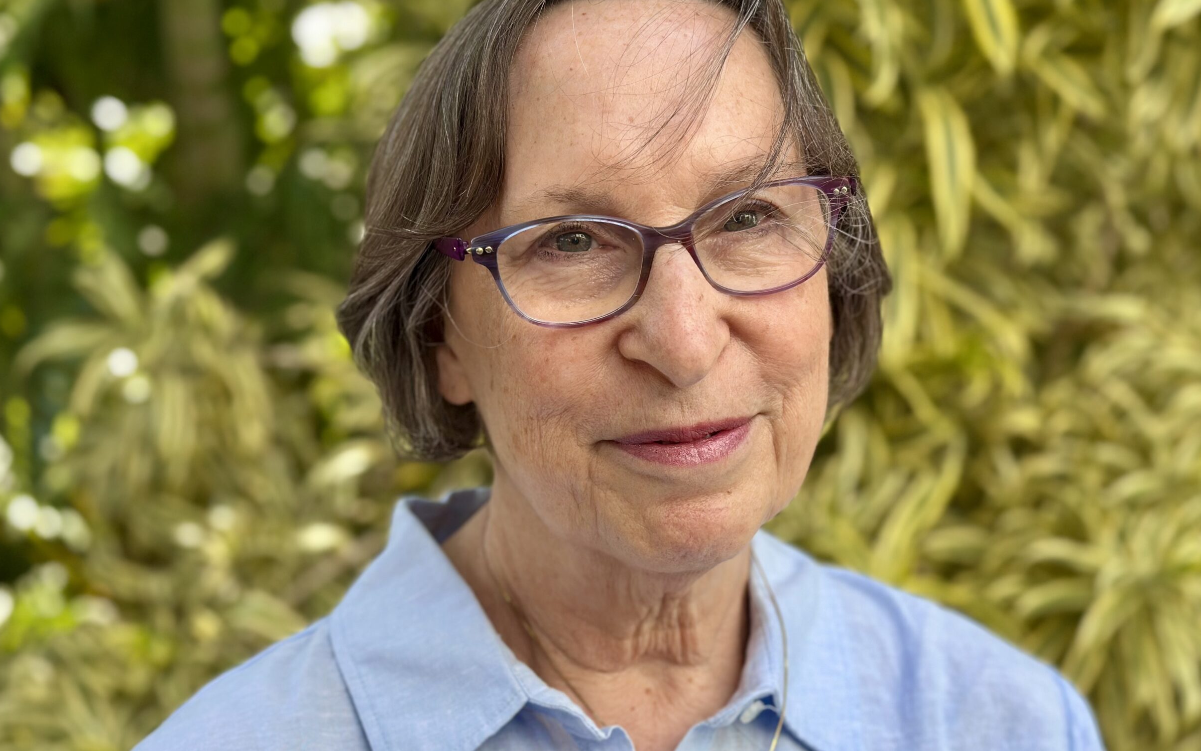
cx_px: 610
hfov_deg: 37.5
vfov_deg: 24.0
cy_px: 389
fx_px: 1768
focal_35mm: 54
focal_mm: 6.86
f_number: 1.78
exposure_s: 1/435
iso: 80
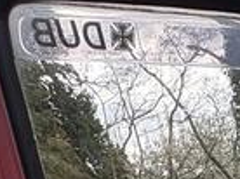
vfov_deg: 12.7
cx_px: 285
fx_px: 630
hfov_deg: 20.3
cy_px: 424
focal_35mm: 91
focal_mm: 2.22
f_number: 2.2
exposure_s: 1/225
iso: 40
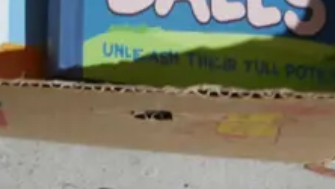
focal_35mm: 141
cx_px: -116
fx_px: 1253
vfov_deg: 7.8
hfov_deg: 14.5
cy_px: -305
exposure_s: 1/60
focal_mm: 14
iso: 800
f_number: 3.5
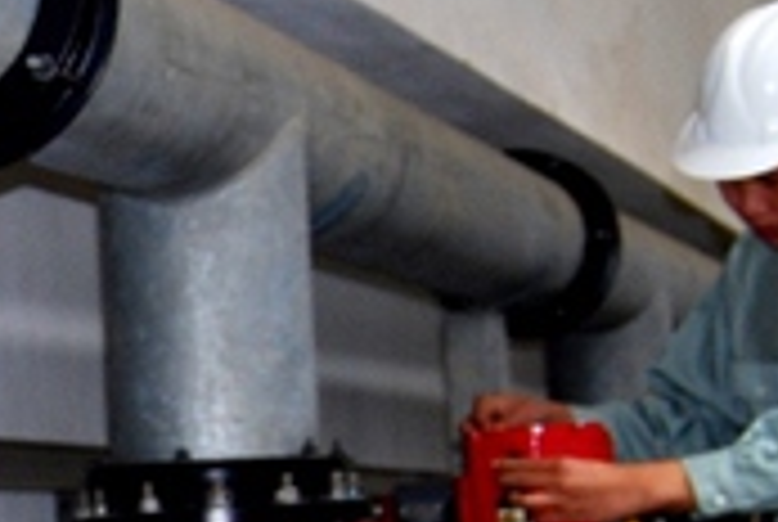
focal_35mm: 146
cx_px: -418
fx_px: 3161
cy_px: 585
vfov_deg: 9.3
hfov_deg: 13.2
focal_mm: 20
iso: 200
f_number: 3.8
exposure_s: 1/60
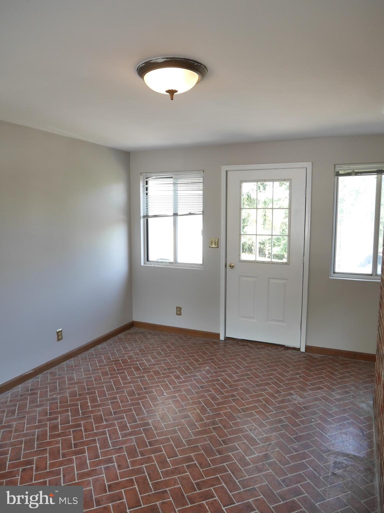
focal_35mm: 24
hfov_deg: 56.8
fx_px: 355
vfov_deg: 71.6
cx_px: 192
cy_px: 256
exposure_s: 1/60
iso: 250
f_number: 3.5
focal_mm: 12
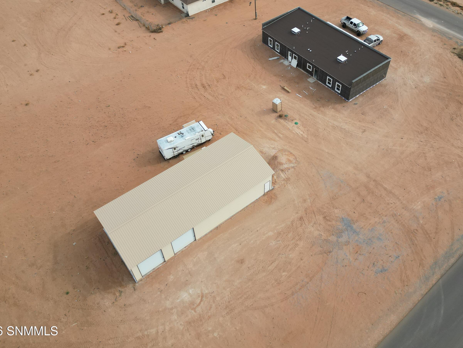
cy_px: 133
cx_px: 255
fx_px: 401
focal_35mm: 30
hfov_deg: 59.8
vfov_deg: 46.4
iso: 110
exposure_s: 1/2000
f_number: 1.7
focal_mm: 6.72
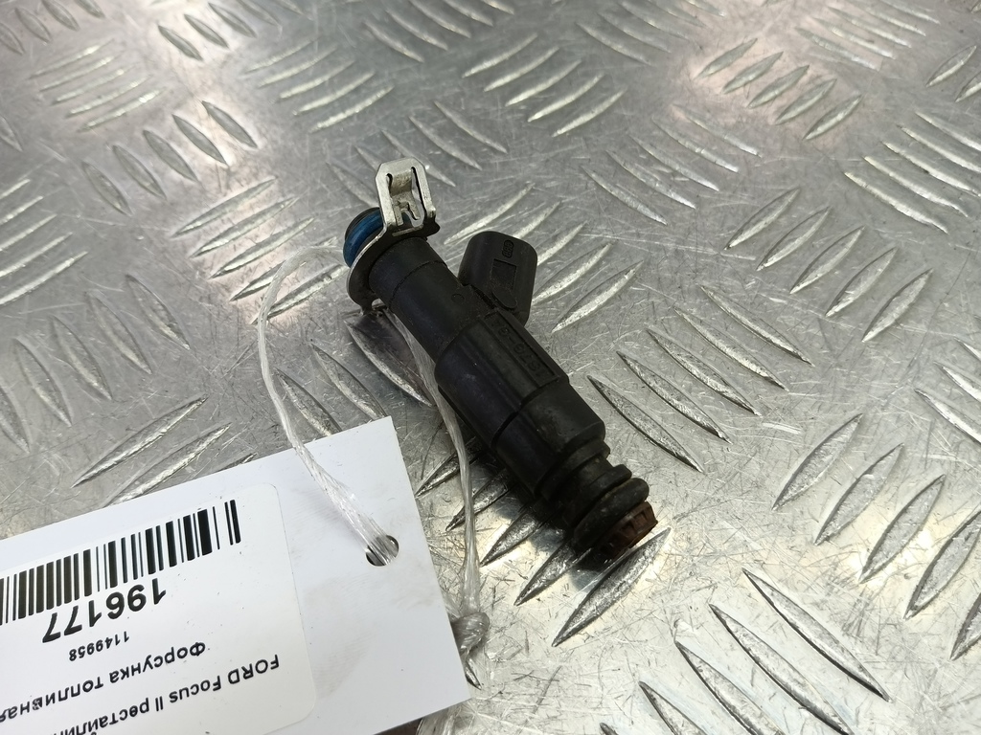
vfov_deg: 58.9
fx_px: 652
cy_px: 368
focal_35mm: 23
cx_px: 490
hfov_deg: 73.9
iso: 111
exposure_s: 1/50
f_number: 1.6
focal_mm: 4.11
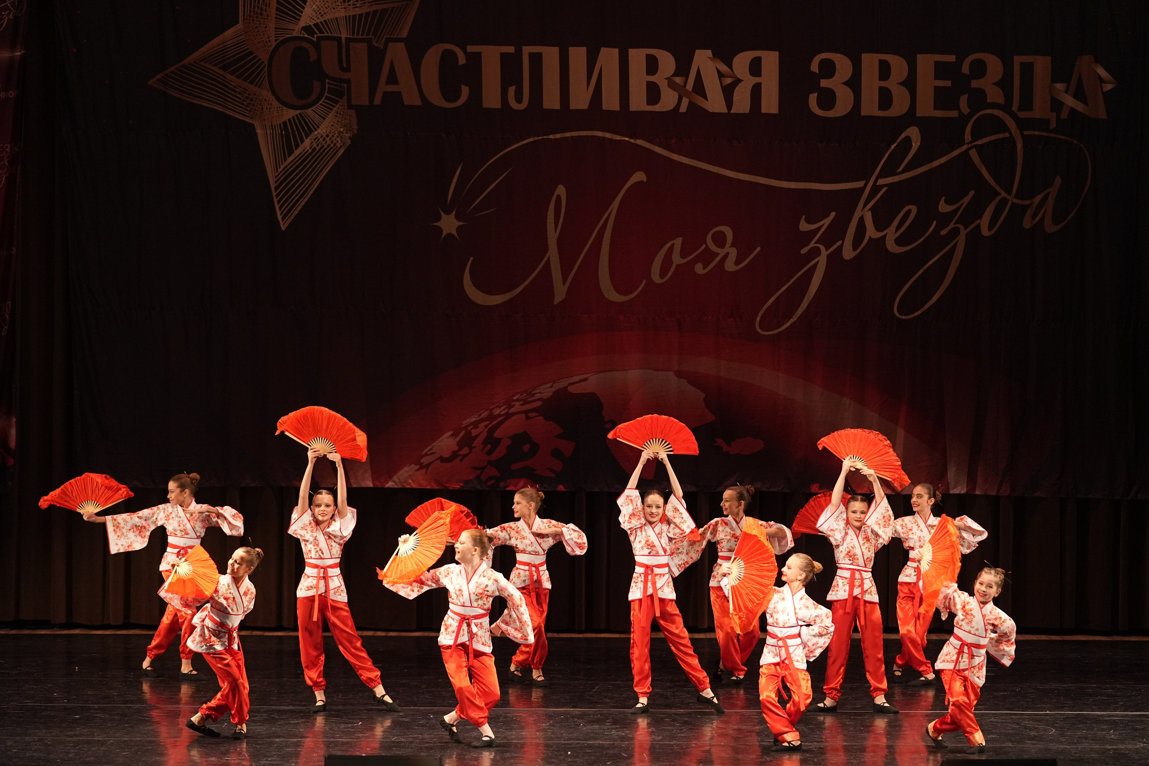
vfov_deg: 11.5
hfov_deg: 17.2
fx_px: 3798
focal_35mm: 119
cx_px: 574
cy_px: 383
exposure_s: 1/400
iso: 2500
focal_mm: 119
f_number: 2.8
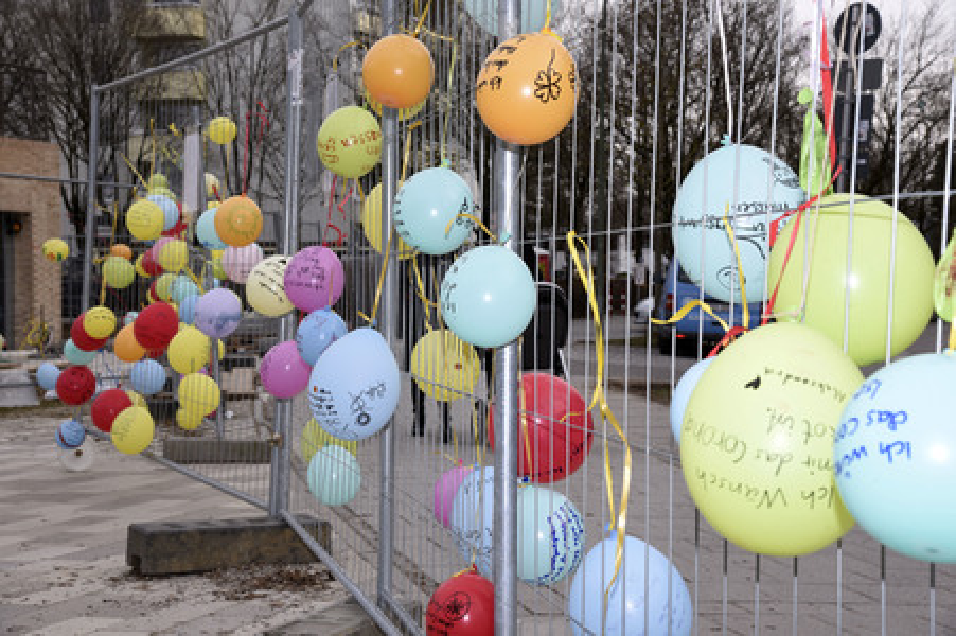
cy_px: 318
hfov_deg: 31.0
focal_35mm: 65
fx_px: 1725
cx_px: 478
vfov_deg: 20.9
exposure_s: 1/160
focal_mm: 65
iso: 500
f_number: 11
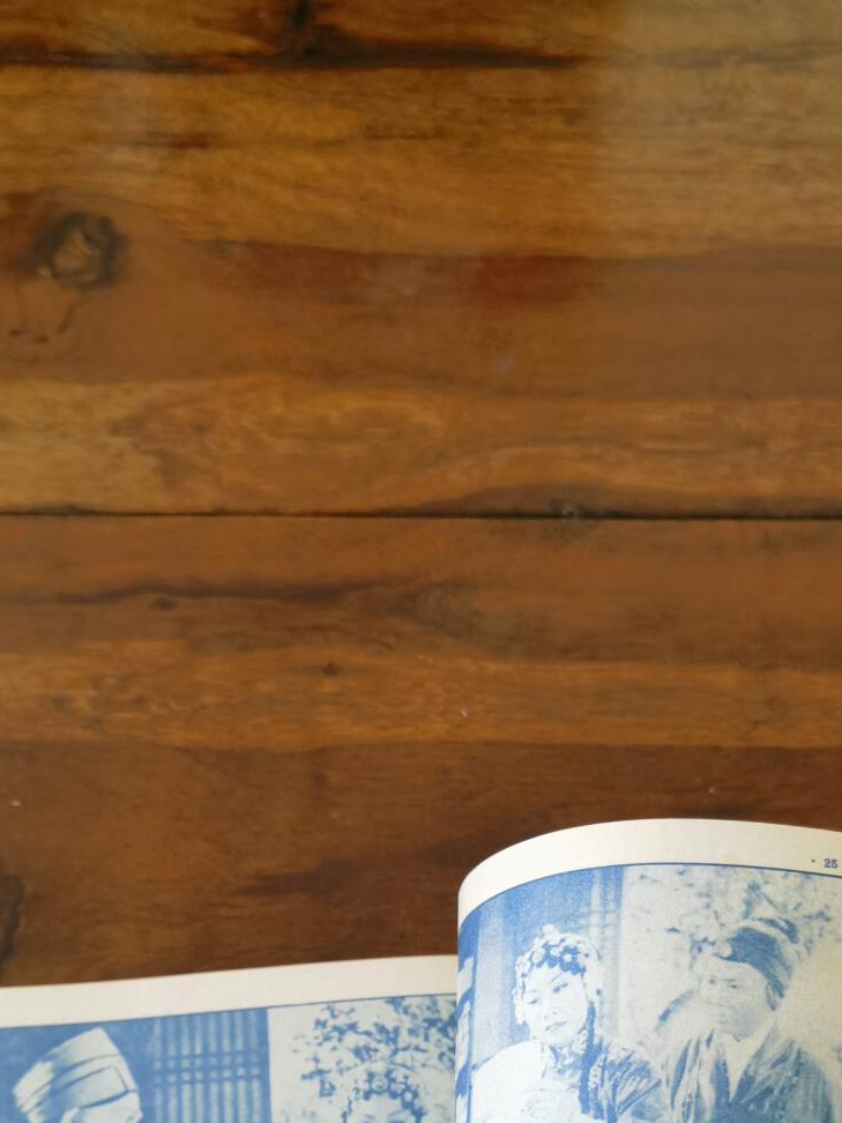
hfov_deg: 29.1
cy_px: 946
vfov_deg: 36.5
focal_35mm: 50
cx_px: 380
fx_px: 1622
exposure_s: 1/120
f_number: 1.9
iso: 125
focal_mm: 6.67
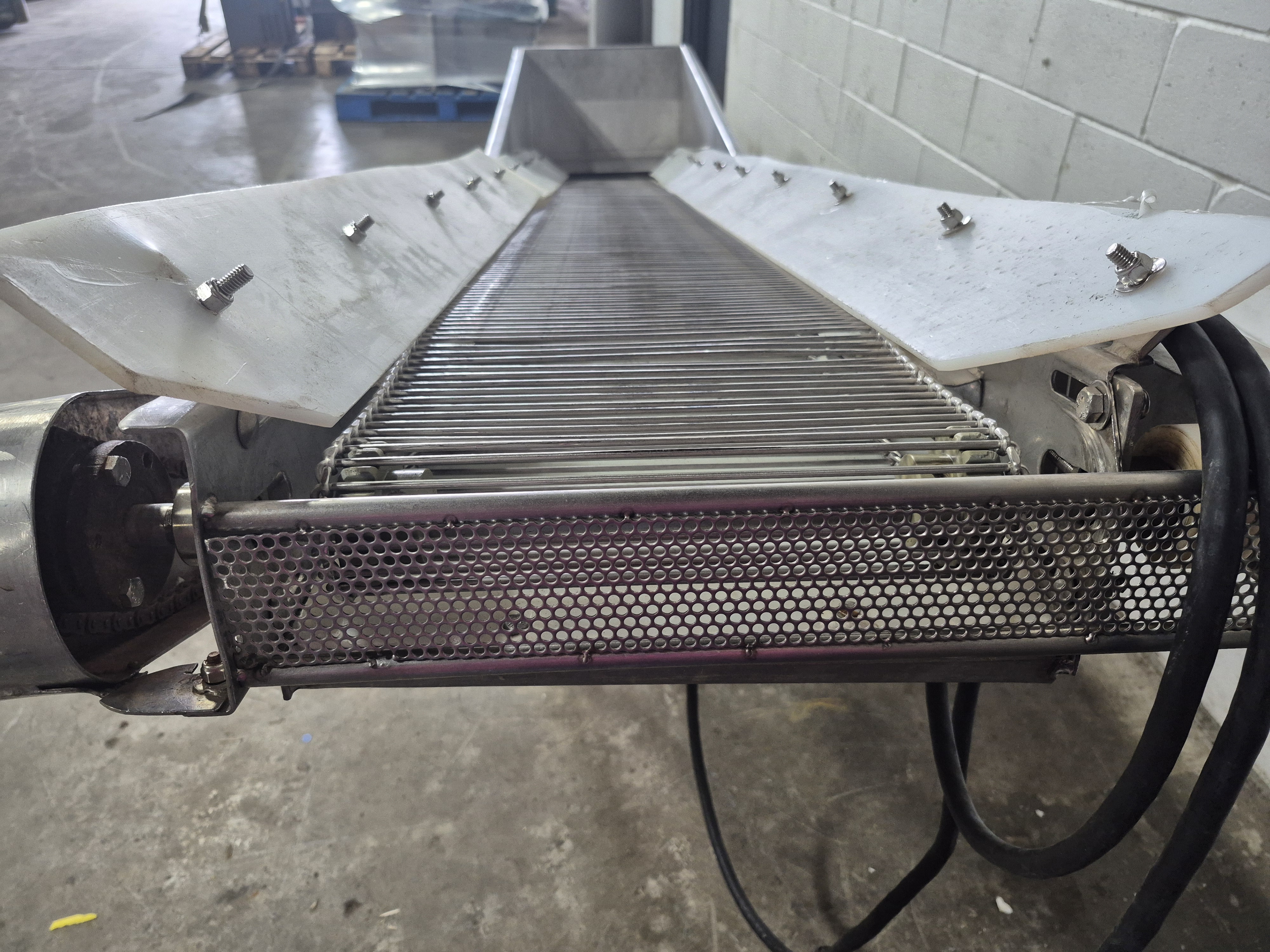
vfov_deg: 58.9
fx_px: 844
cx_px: 635
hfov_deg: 73.9
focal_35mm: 23
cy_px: 476
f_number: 1.8
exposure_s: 1/120
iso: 500
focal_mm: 5.4
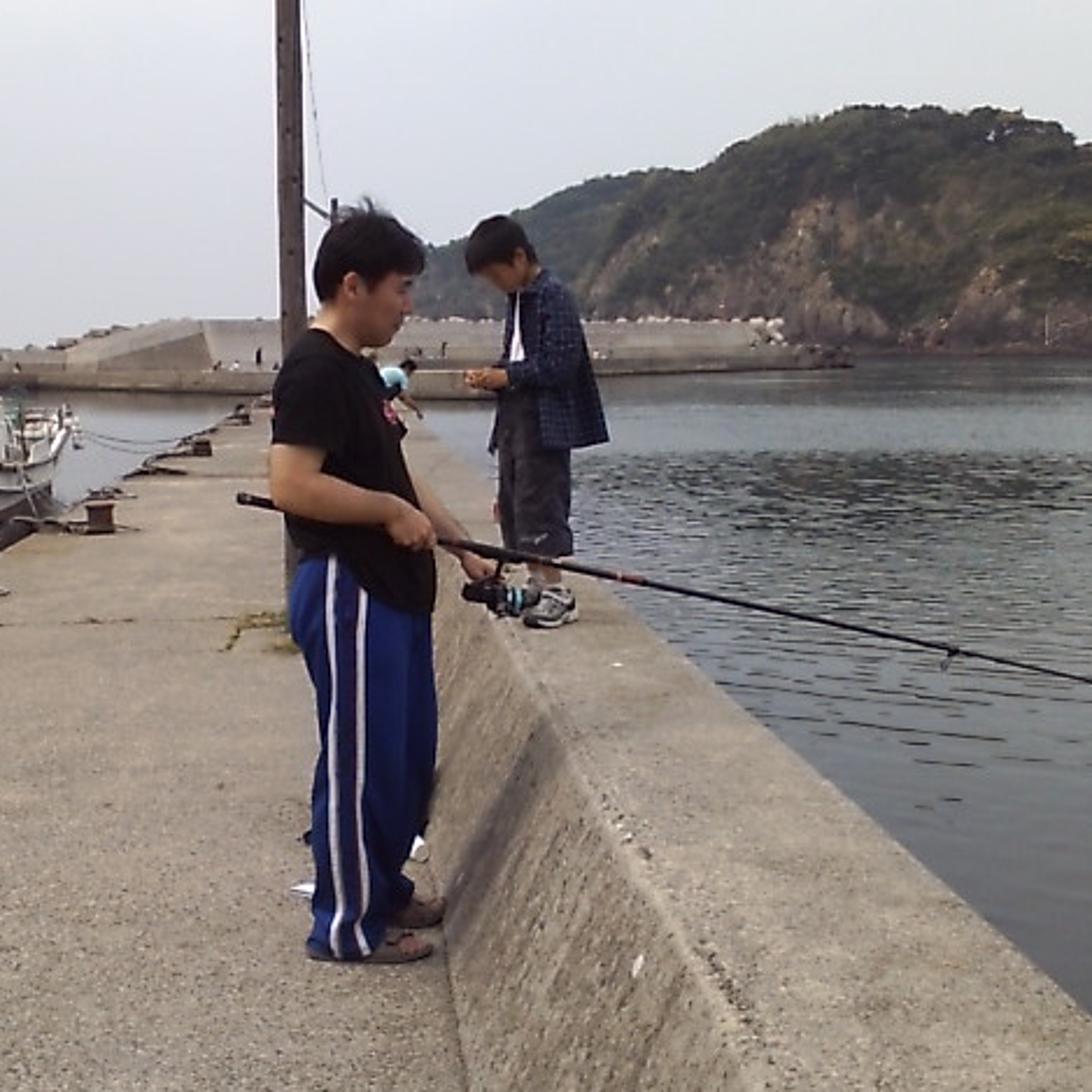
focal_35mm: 35
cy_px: 556
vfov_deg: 47.2
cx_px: 412
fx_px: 1249
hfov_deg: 46.8
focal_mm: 3.73
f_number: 3.5
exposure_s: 1/769
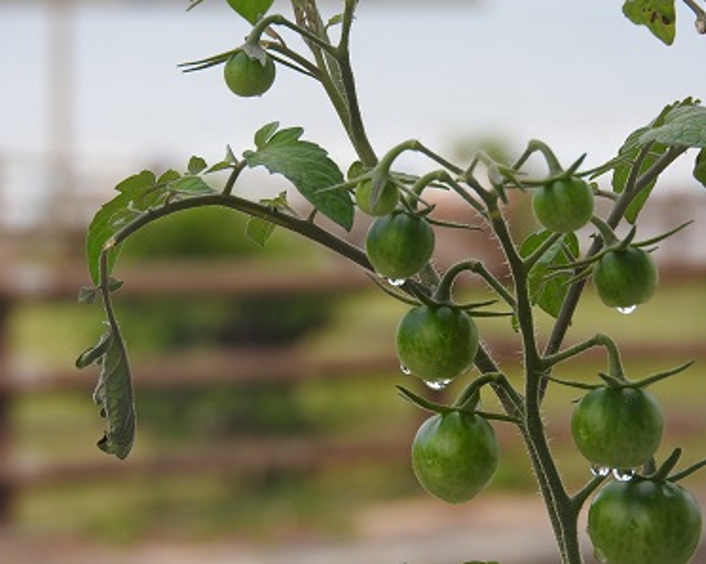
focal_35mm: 231
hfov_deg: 8.4
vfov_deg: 6.7
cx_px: 366
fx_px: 4823
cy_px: 281
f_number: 5.3
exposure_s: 1/160
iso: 100
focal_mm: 39.4
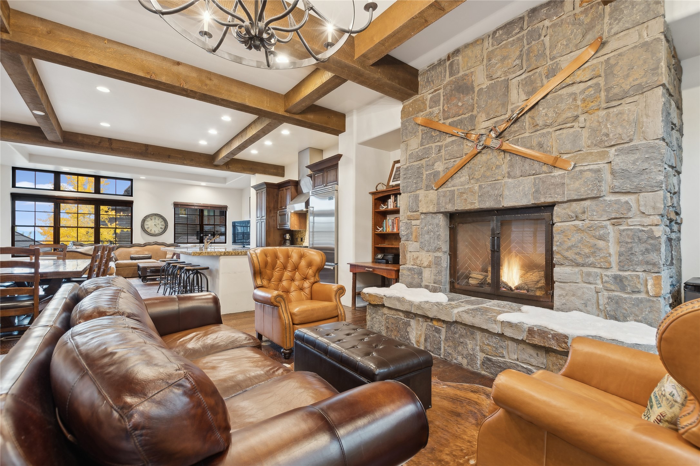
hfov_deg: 100.4
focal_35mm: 15
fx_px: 292
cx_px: 350
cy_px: 233
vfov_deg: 77.3
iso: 100
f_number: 6.3
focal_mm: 10
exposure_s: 1/1.67
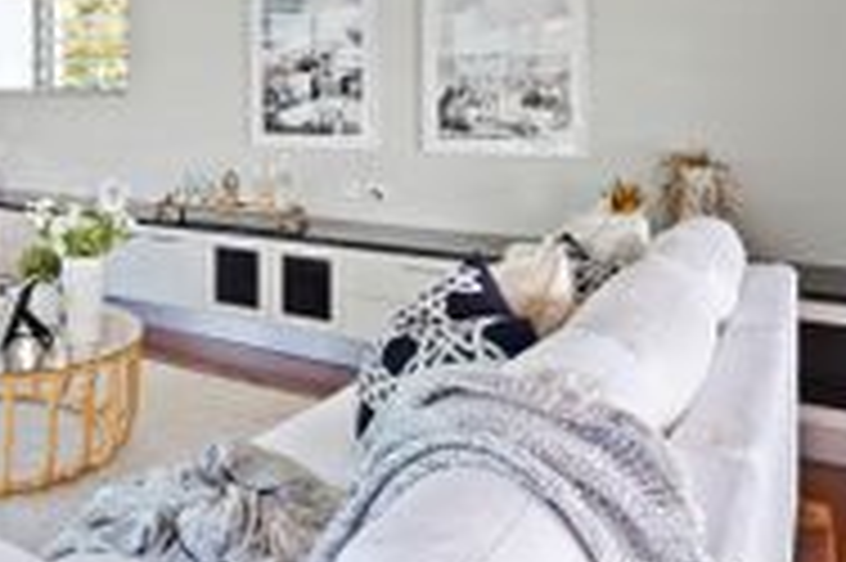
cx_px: 108
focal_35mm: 35
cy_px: 142
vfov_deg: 36.9
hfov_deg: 49.4
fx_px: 822
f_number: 11
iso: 320
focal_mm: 14
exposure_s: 1/4
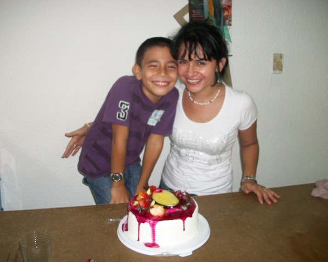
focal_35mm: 34
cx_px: 155
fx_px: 330
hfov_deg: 52.8
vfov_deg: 43.3
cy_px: 129
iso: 80
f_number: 2.9
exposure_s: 1/30
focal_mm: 5.7
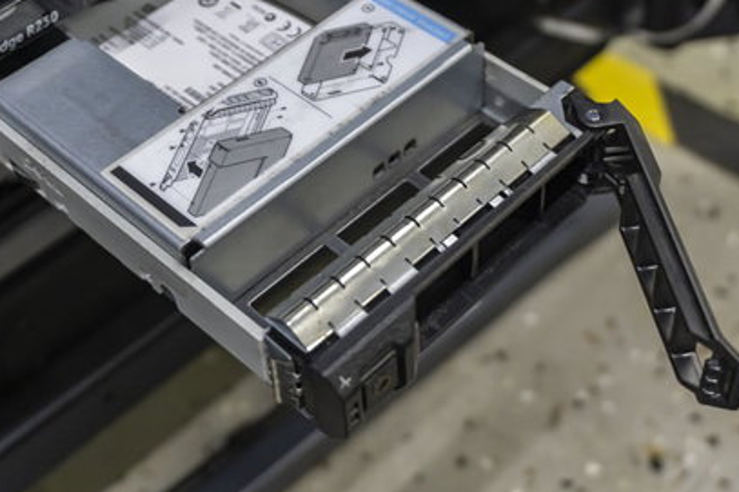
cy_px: 197
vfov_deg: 22.9
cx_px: 334
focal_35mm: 59
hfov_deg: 33.9
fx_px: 1211
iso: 2000
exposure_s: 1/60
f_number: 5
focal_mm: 32
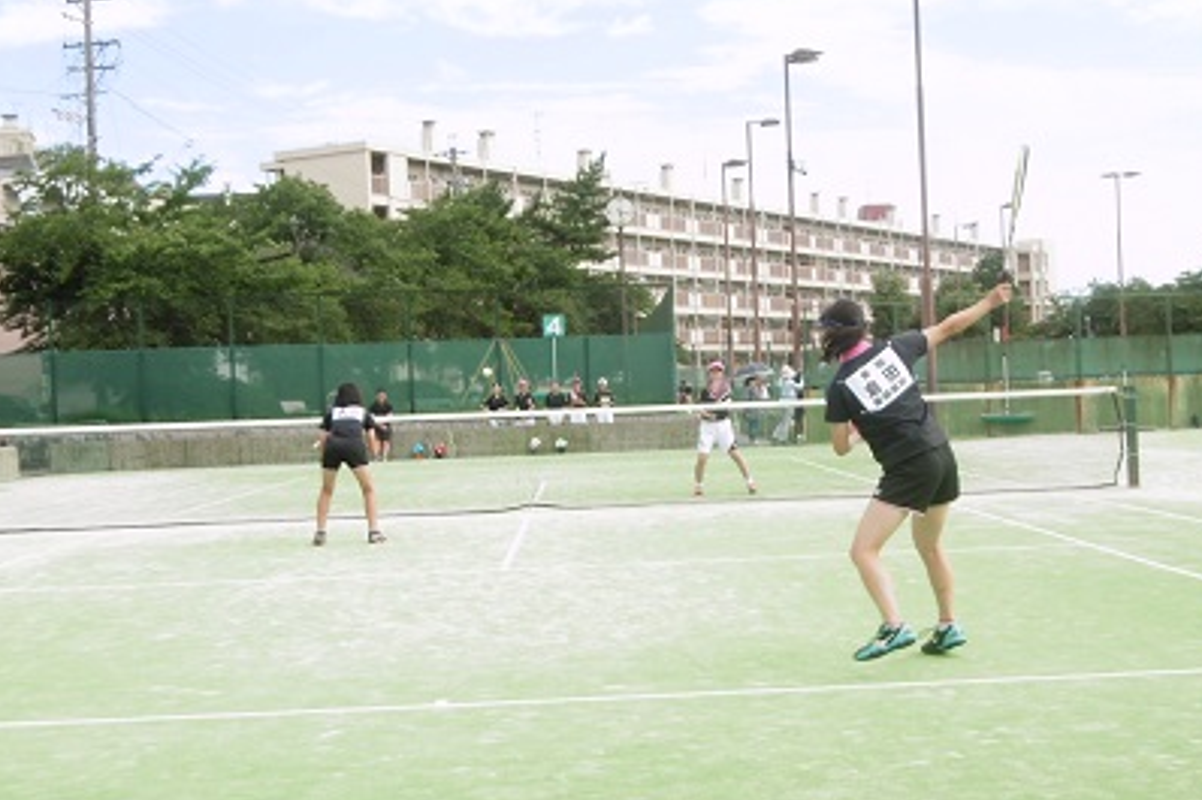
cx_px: 713
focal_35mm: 54
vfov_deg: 25.0
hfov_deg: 36.8
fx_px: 1802
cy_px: 453
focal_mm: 7.7
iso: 100
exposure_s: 1/250
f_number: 3.8
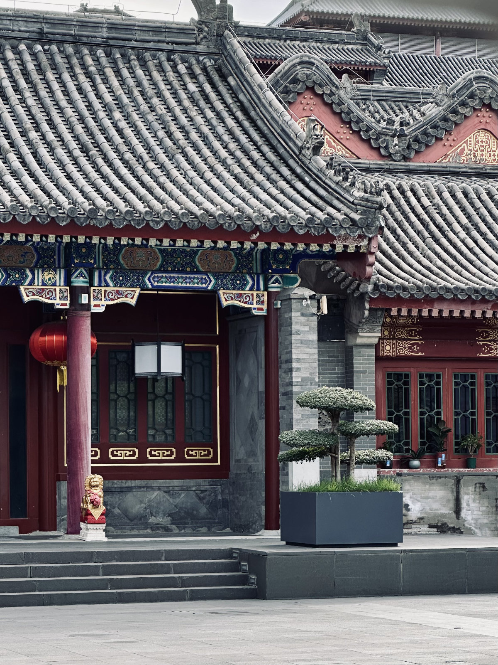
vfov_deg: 25.3
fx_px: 1477
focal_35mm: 77
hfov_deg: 19.1
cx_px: 249
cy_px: 332
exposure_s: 1/297
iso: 32
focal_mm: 9
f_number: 2.8
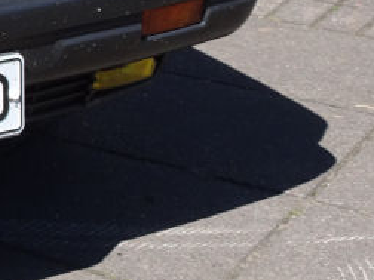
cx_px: -407
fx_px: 1696
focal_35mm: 157
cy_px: -133
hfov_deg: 11.2
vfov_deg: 9.2
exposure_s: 1/400
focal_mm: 5.61
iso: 80
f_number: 4
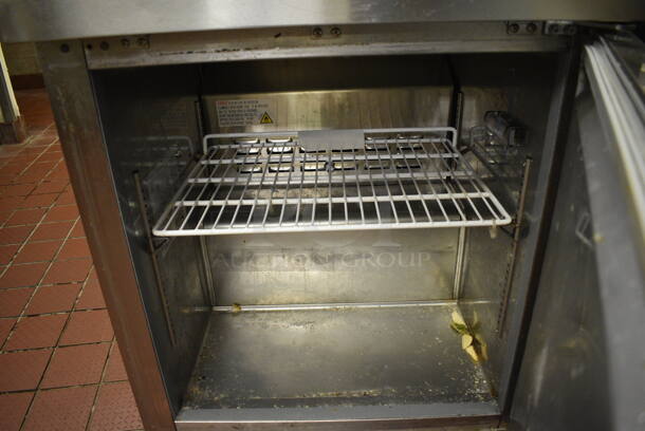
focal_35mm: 27
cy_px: 216
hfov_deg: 67.3
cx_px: 322
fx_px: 484
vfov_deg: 48.0
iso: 2200
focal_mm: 18
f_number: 3.5
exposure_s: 1/125
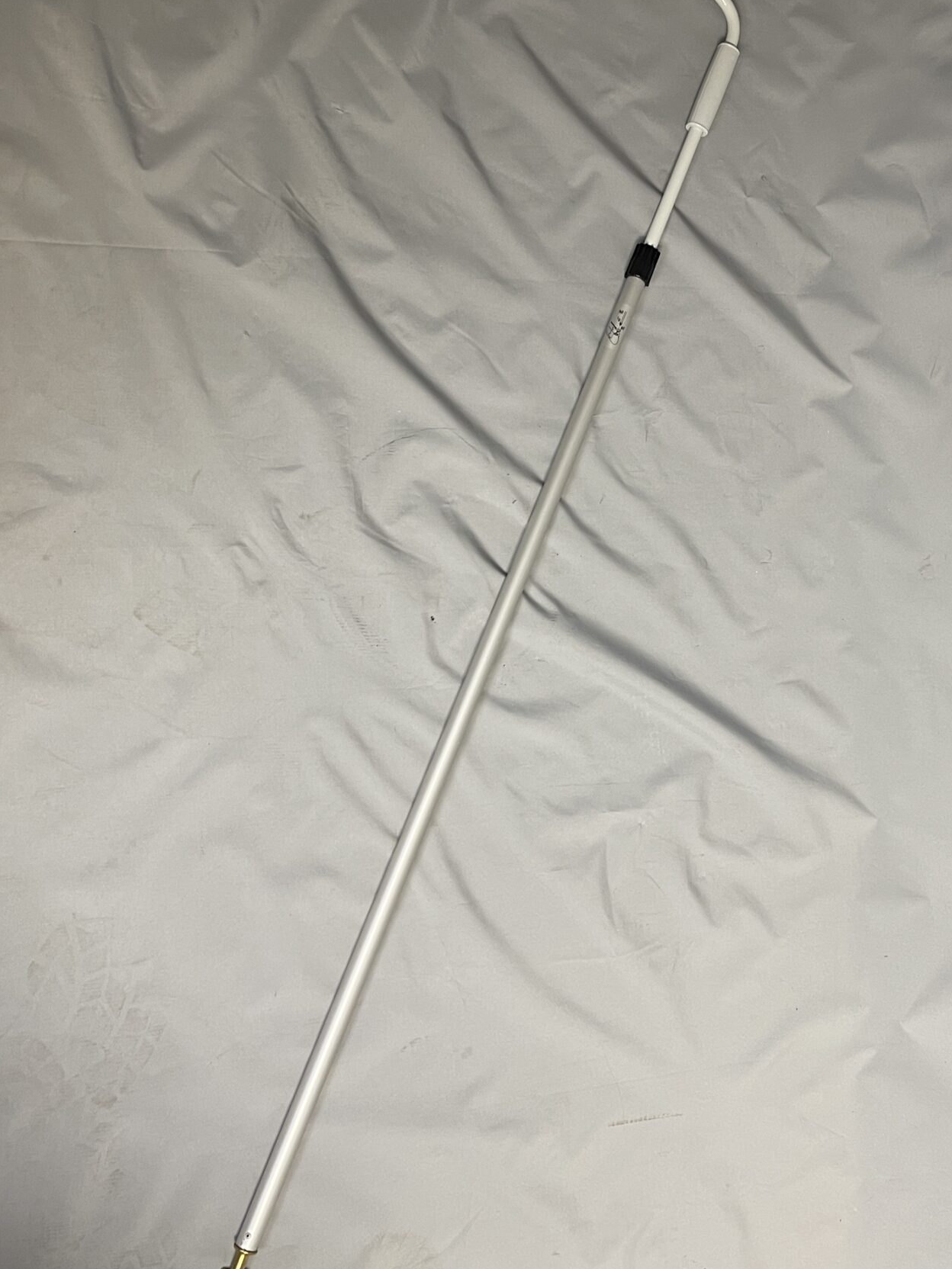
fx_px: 1467
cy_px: 504
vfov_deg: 46.5
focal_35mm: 40
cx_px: 658
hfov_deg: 35.5
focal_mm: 5.1
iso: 100
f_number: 1.6
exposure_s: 1/50
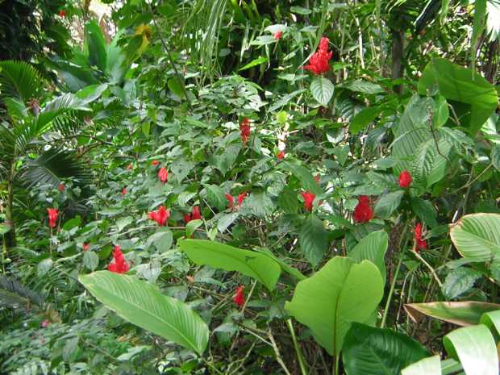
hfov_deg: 35.5
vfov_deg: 27.0
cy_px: 188
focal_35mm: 54
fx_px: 780
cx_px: 250
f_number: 3.2
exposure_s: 1/30
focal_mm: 7.1
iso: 52
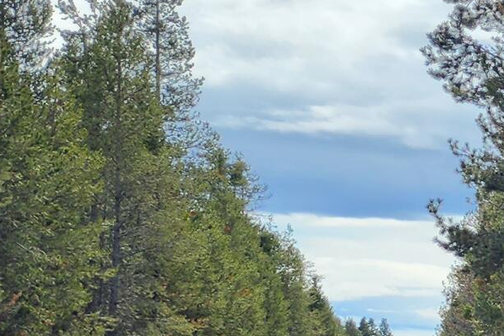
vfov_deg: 11.6
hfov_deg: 13.3
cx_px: 1199
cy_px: 396
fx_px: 1623
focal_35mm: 116
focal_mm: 6.4
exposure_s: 1/628
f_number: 1.8
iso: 12
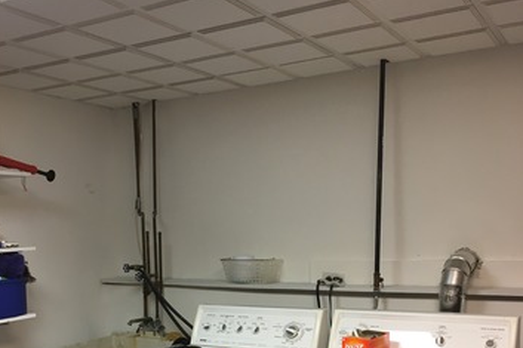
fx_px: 595
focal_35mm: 41
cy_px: 314
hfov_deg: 47.4
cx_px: 262
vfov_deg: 31.1
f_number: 2.2
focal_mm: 4.15
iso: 50
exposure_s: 1/30
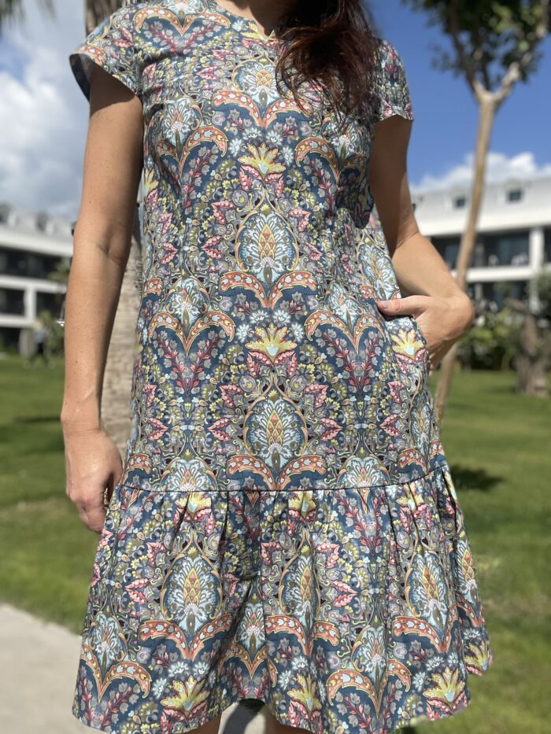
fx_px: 637
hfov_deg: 46.8
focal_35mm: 30
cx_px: 276
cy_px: 367
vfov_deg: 60.0
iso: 32
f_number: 2.2
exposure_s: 1/2445
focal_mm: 2.71
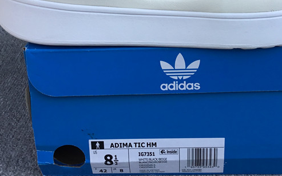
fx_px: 461
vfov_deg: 21.2
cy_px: 17
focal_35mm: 60
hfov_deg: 33.8
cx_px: 179
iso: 25
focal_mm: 3.3
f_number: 2.4
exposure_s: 1/327
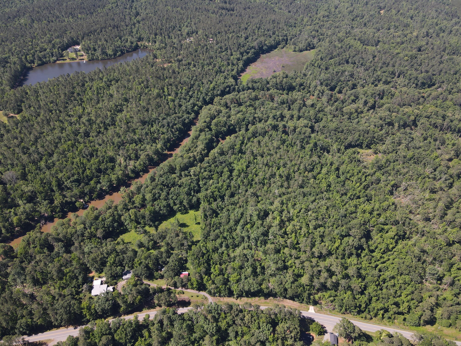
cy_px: 173
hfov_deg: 71.6
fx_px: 320
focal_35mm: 24
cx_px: 230
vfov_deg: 56.8
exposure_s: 1/320
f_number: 2.8
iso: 100
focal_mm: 4.5
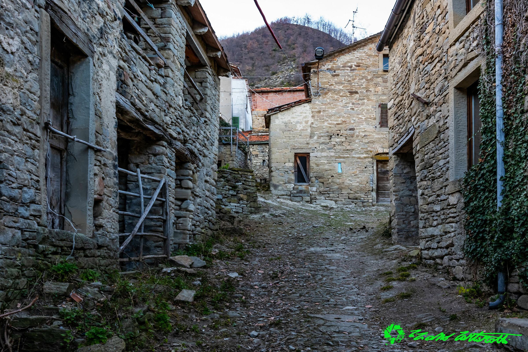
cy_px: 176
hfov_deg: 53.1
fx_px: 528
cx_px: 264
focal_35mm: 36
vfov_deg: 36.9
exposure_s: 1/13
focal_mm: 24
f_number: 16
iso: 400
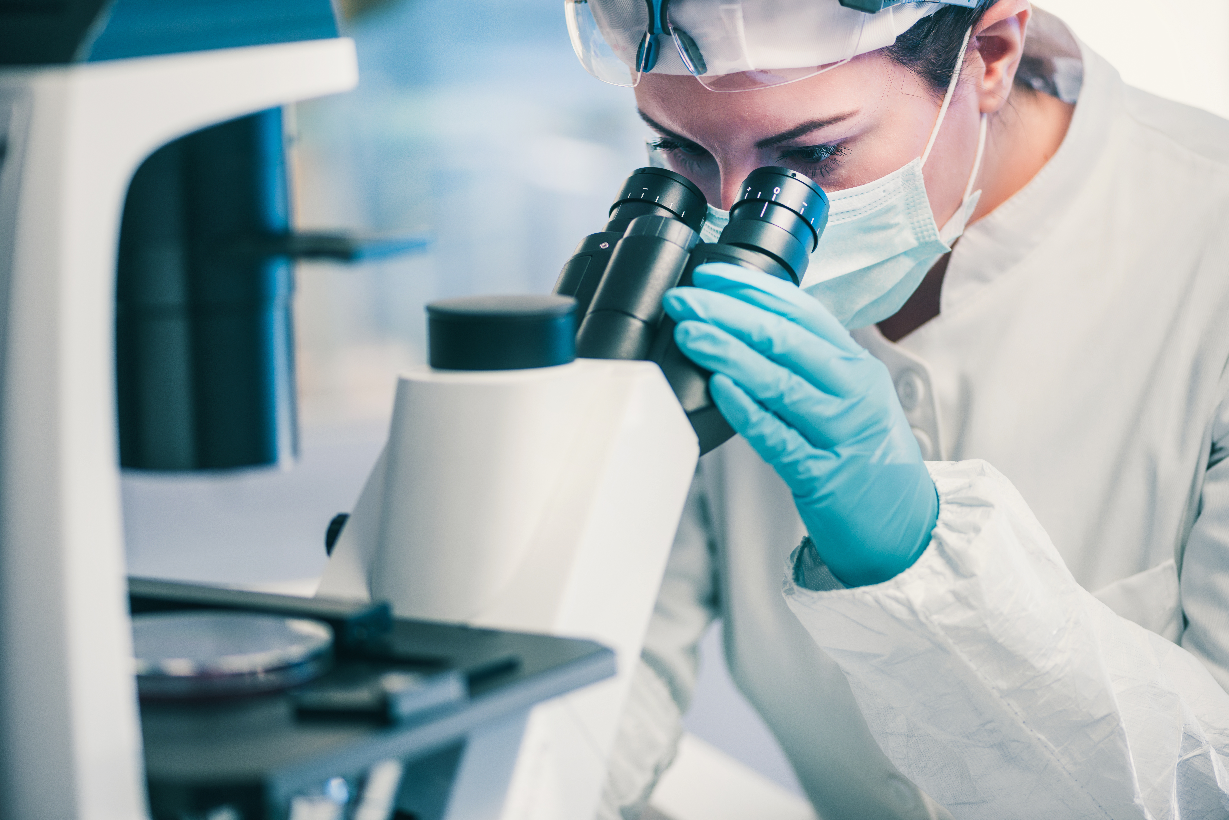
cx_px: 614
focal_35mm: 105
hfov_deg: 19.5
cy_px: 410
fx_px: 3586
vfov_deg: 13.1
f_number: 3.2
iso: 100
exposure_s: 1/160
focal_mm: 105
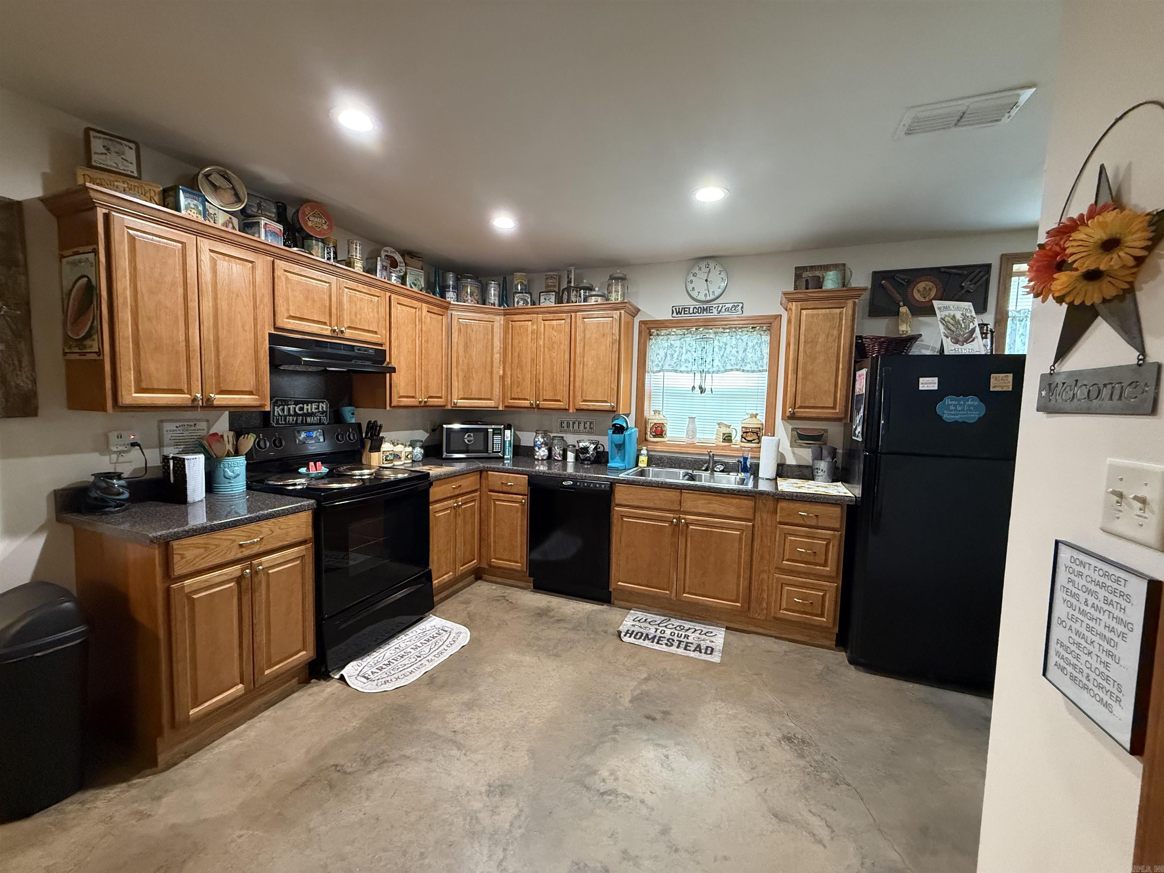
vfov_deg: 85.7
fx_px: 471
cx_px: 582
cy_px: 436
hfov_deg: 102.1
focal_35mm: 14
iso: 640
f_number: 2.2
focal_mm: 2.22
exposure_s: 1/60
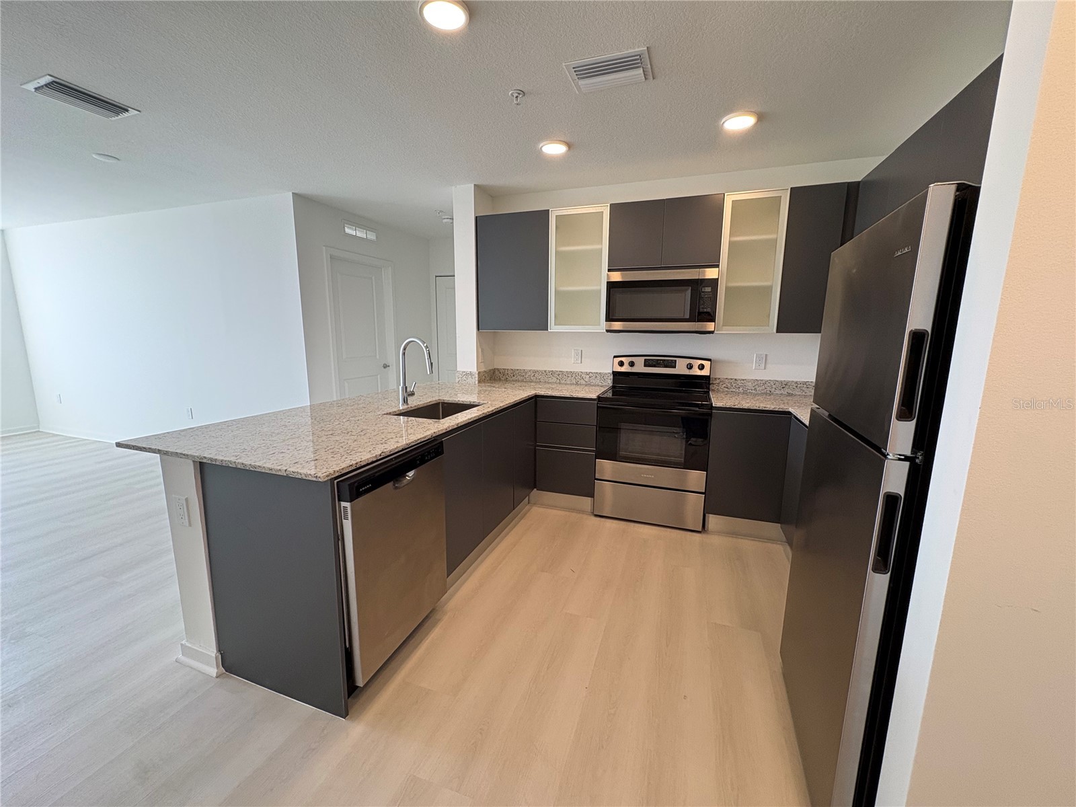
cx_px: 538
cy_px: 404
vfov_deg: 85.7
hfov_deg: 102.1
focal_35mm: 14
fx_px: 435
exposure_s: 1/120
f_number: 2.2
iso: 200
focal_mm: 2.22
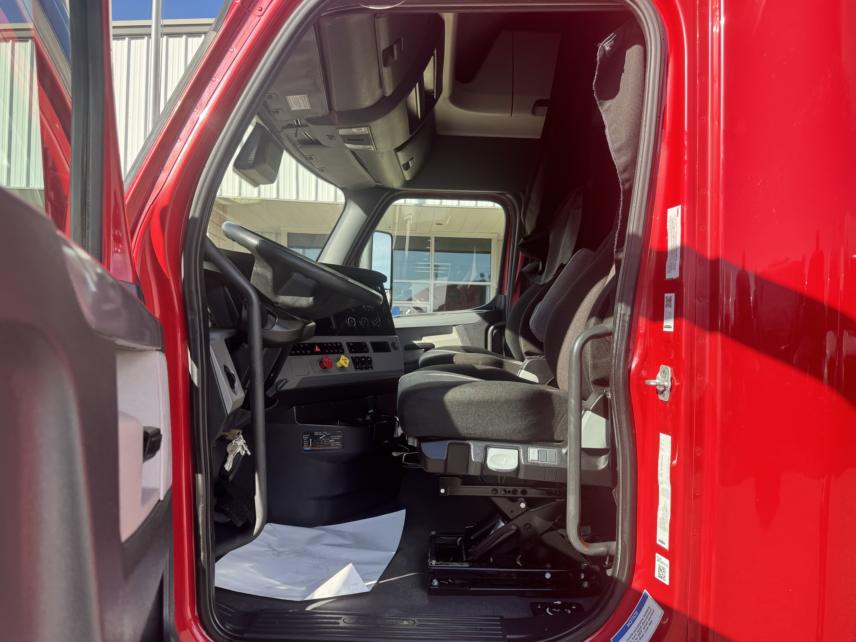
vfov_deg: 54.9
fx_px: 618
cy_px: 323
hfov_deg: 69.4
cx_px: 442
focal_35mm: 25
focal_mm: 6.76
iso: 80
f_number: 1.78
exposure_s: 1/715
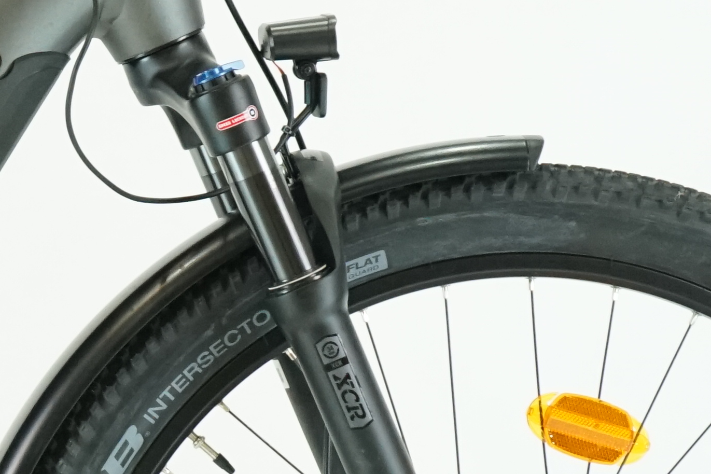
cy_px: 303
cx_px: -464
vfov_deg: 4.9
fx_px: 5530
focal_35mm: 280
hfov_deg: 7.2
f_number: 5.6
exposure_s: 1/200
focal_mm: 64
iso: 2500
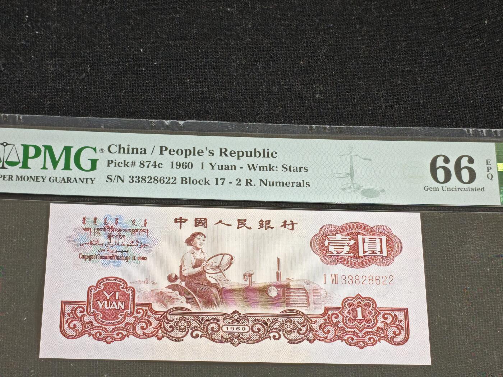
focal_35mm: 94
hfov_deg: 20.9
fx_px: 1366
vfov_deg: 15.7
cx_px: 252
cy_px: 188
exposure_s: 1/405
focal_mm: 4.94
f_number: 1.5
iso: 50
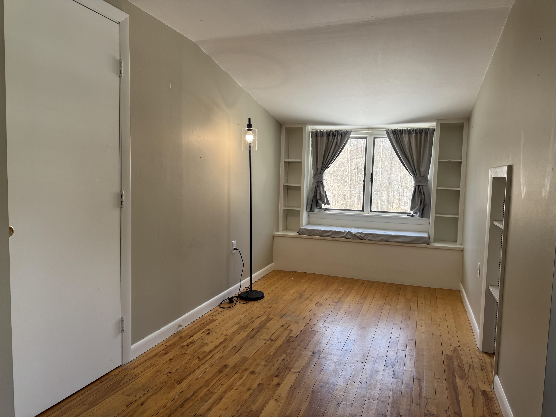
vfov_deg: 56.8
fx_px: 385
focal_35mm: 24
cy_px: 208
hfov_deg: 71.6
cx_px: 278
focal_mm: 6.76
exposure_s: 1/170
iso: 80
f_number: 1.78
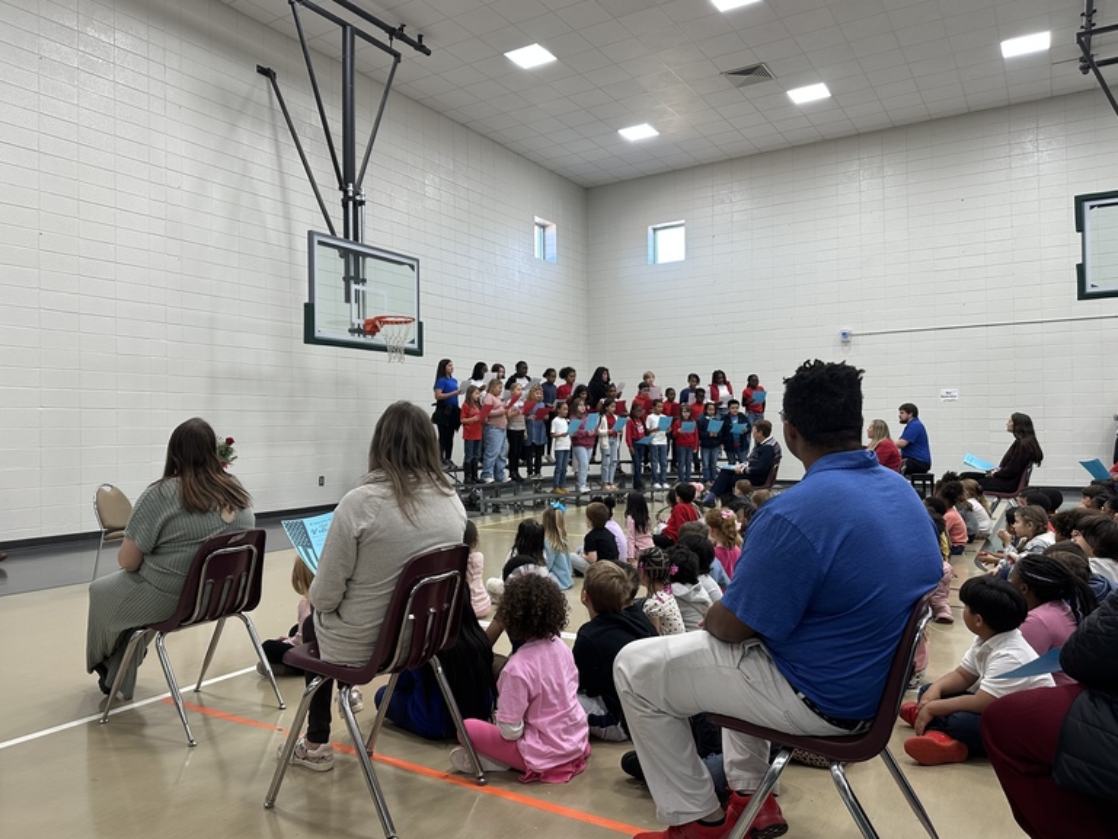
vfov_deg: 54.9
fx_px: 807
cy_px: 420
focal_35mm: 25
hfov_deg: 69.4
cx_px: 546
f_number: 1.78
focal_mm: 6.86
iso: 100
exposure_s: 1/120
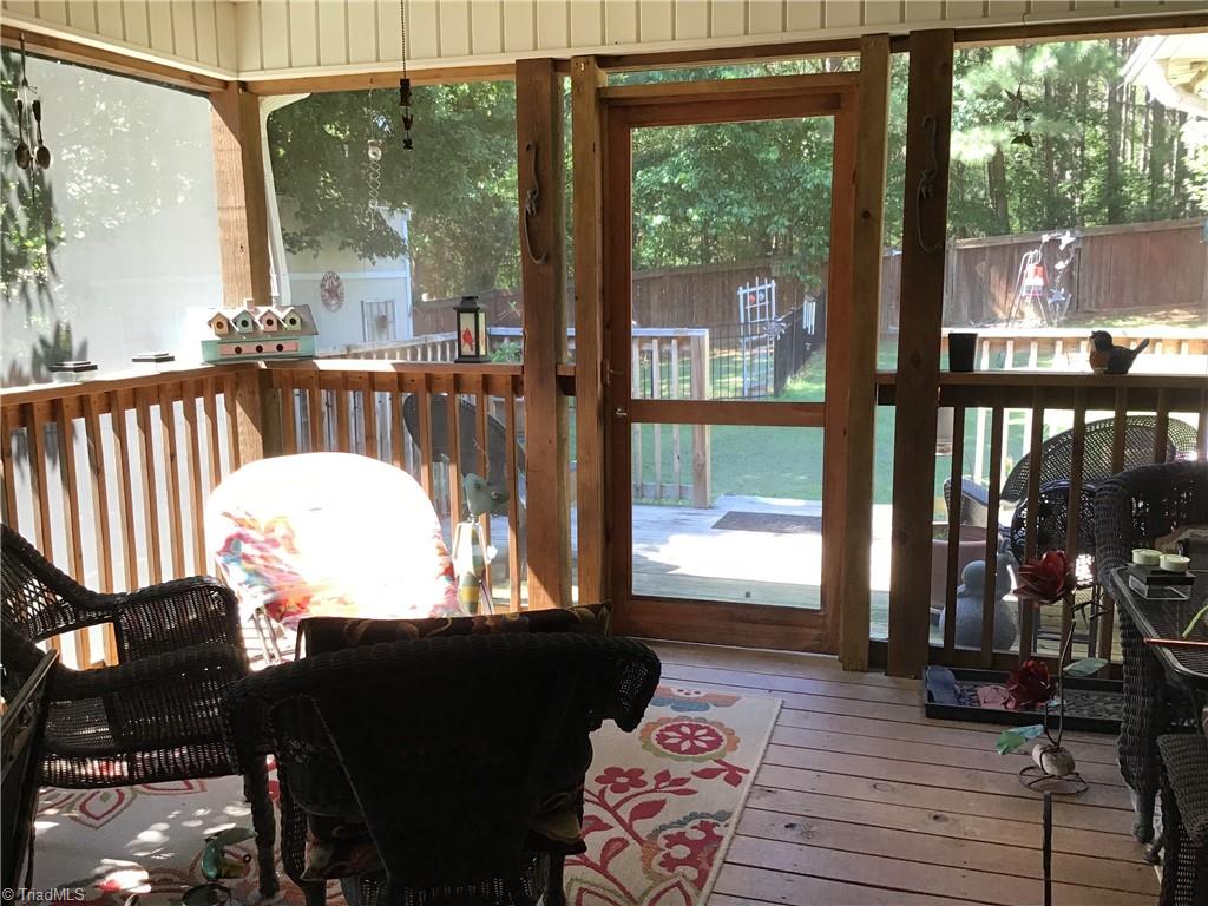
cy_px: 453
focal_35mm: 31
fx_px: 1082
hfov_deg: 58.4
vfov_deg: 45.4
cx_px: 604
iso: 25
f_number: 2.4
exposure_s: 1/40
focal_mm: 3.3
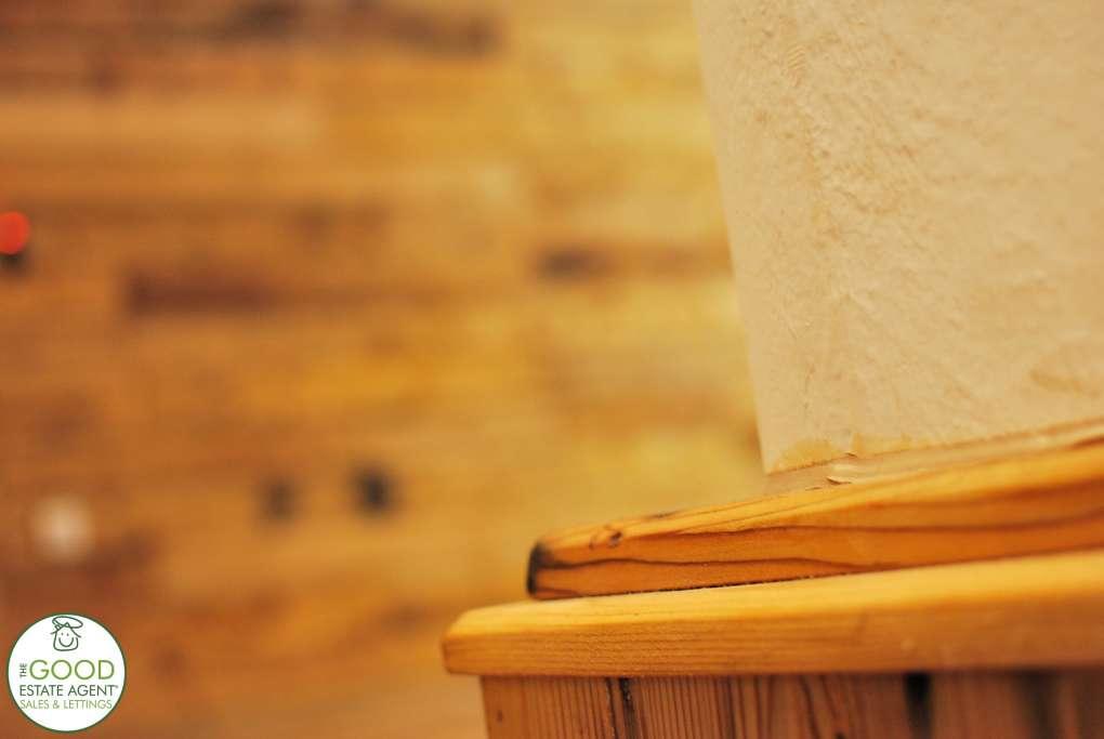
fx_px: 1612
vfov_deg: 25.8
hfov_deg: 37.8
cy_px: 370
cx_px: 552
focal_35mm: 52
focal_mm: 35
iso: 400
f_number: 1.8
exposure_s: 1/13
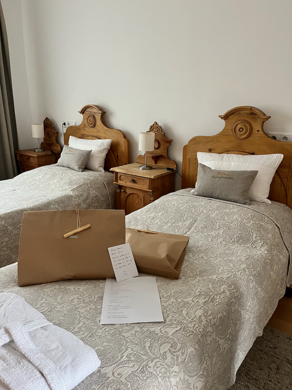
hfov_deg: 53.1
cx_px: 146
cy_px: 195
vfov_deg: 67.3
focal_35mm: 26
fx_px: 292
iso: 400
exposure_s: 1/60
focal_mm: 5.1
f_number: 1.6
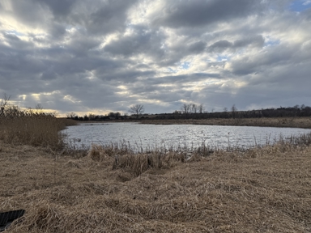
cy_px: 116
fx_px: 225
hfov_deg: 69.4
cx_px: 153
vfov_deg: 54.9
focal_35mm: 25
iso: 80
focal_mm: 6.76
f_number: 1.78
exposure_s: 1/2445
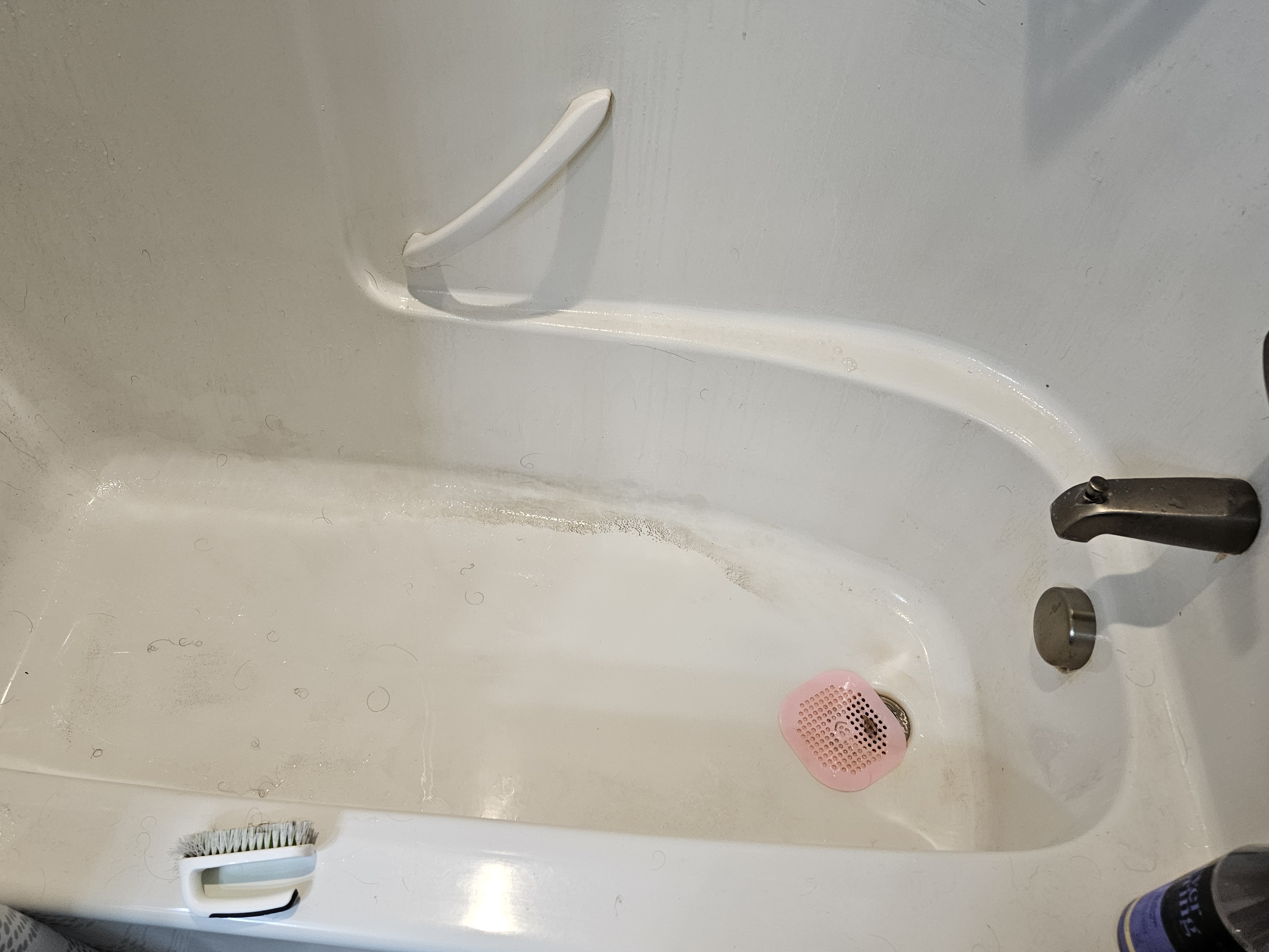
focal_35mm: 27
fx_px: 990
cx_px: 531
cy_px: 432
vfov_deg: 51.3
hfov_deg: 64.9
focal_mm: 5.4
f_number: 1.8
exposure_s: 1/120
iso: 160
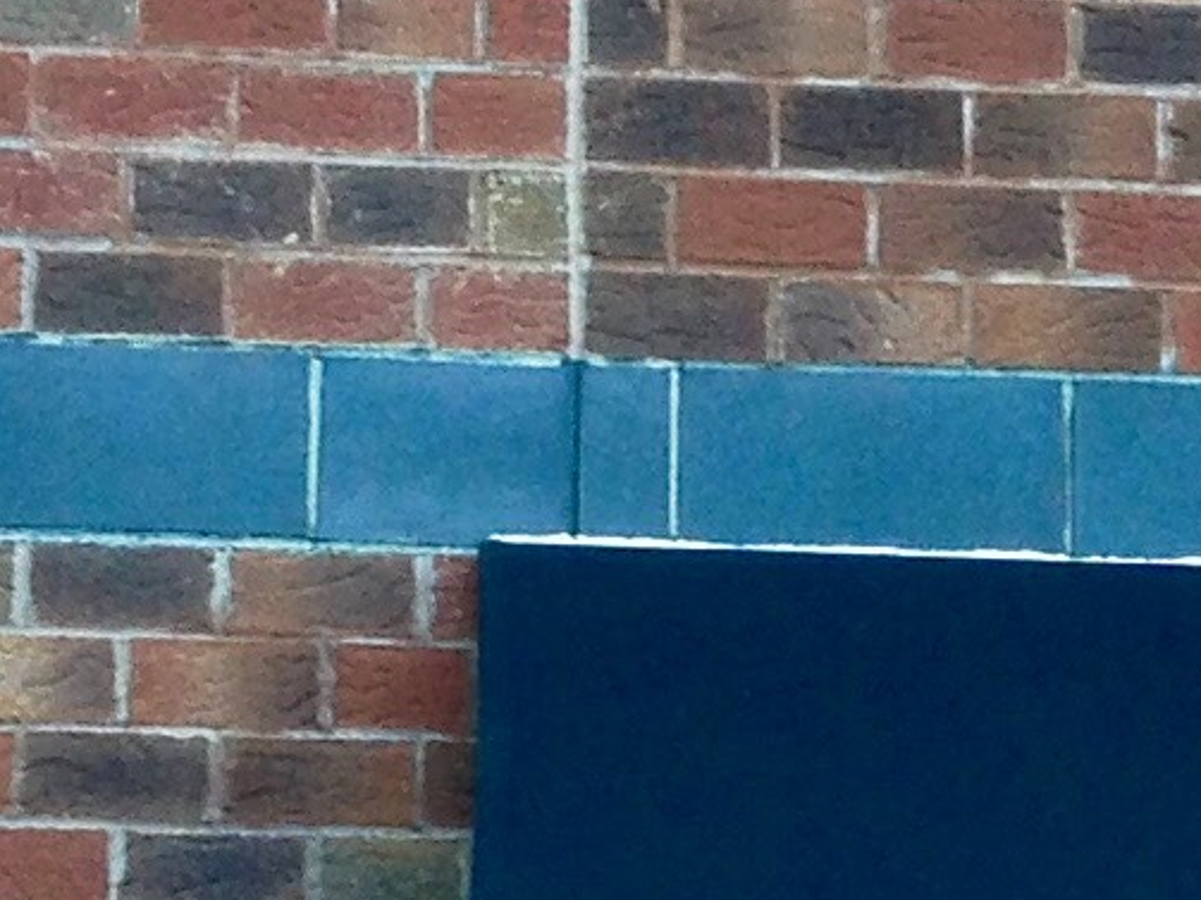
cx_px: 1445
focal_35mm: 214
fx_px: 7423
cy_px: 1480
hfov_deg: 9.1
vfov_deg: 6.8
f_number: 2.4
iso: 64
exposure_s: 1/60
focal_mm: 4.12
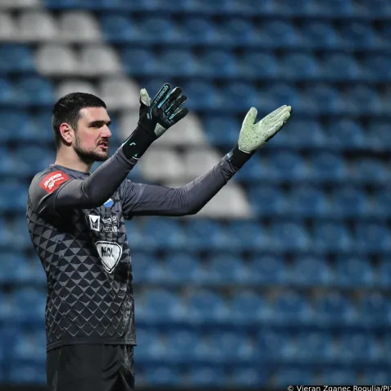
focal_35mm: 436
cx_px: 117
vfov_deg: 4.0
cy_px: 196
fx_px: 5572
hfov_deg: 4.0
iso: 6400
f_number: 4
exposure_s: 1/1600
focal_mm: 340
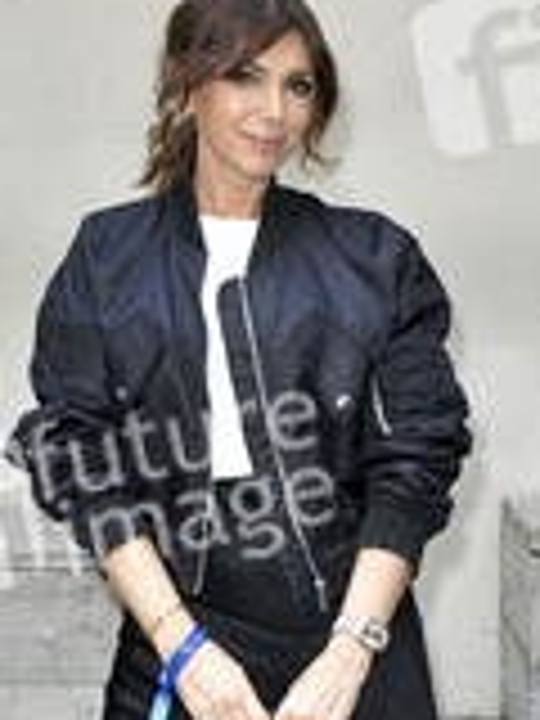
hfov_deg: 19.1
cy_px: 724
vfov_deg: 24.2
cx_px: 234
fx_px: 1602
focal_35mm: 77
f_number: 6.3
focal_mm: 32
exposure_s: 1/200
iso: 2000
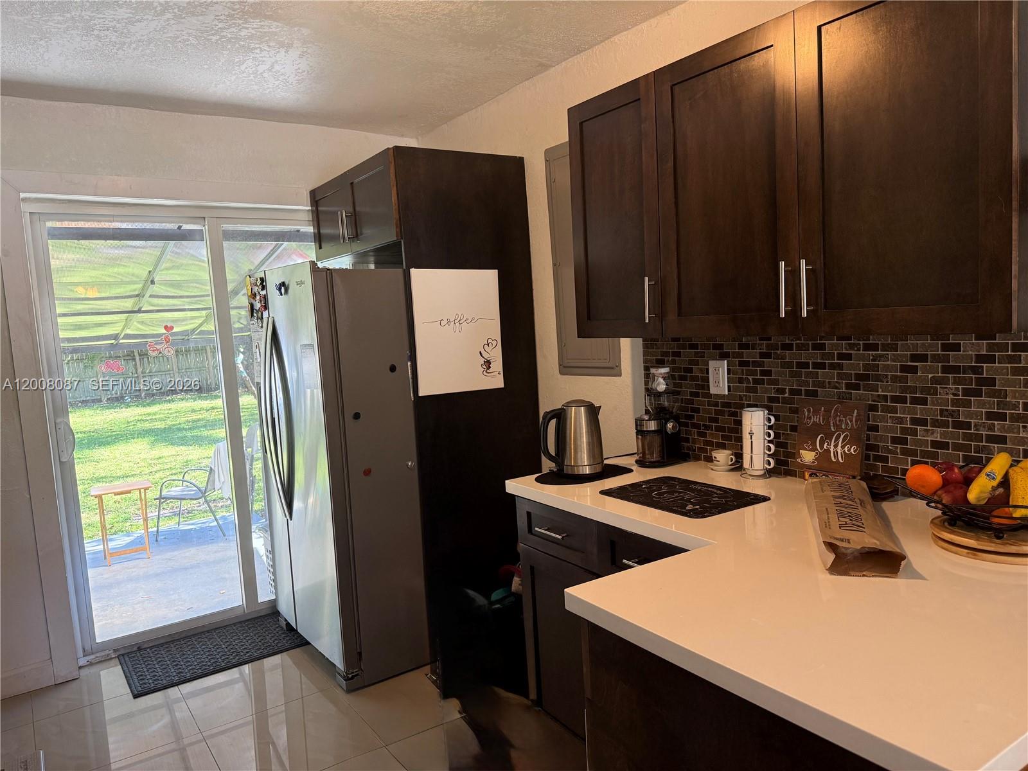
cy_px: 386
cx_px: 514
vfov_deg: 56.8
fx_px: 713
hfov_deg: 71.6
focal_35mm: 24
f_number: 1.78
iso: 200
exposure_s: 1/89
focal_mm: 6.76
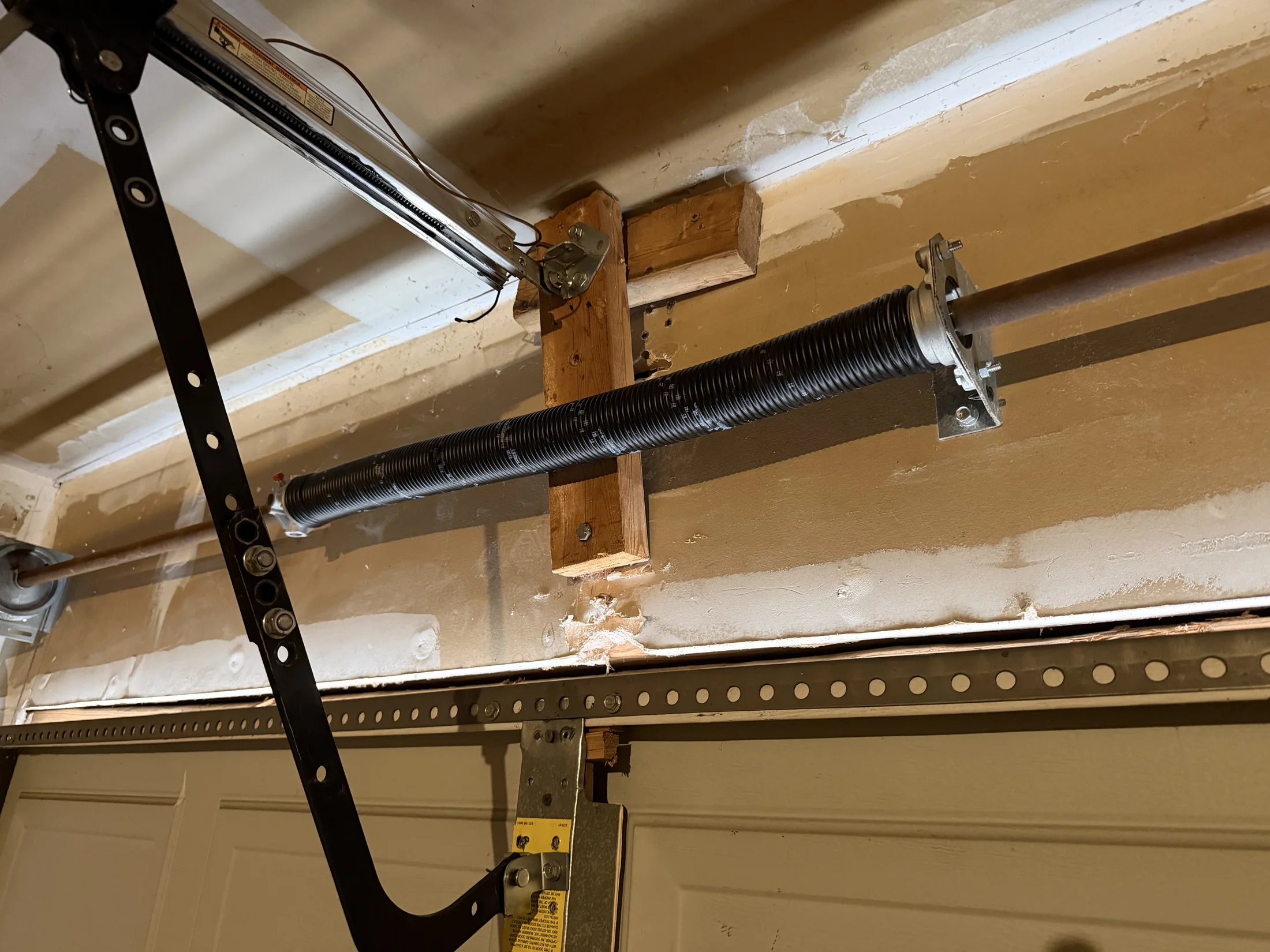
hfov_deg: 71.6
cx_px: 635
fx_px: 881
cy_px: 476
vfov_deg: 56.8
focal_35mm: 24
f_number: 1.8
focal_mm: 6.8
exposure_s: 1/40
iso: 800
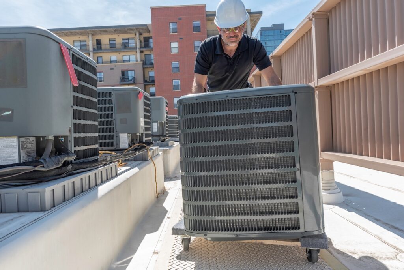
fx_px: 269
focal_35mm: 24
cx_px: 202
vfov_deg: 53.2
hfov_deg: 73.7
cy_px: 135
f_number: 11
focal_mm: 24
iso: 200
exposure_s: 1/160
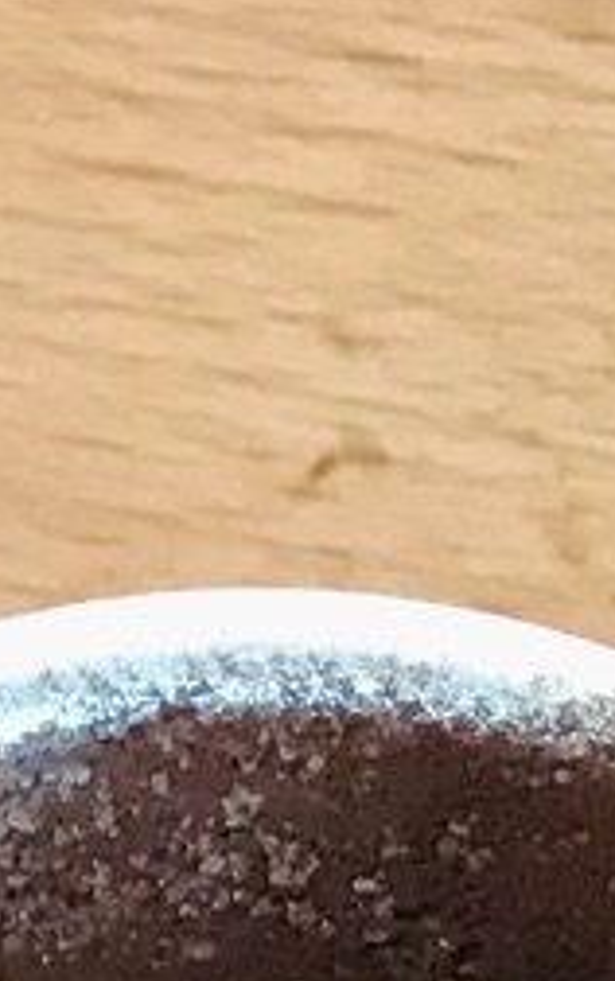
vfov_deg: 7.8
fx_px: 6341
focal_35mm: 237
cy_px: 2776
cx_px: -1705
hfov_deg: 5.0
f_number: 1.8
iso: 50
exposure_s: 1/17
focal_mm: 3.99
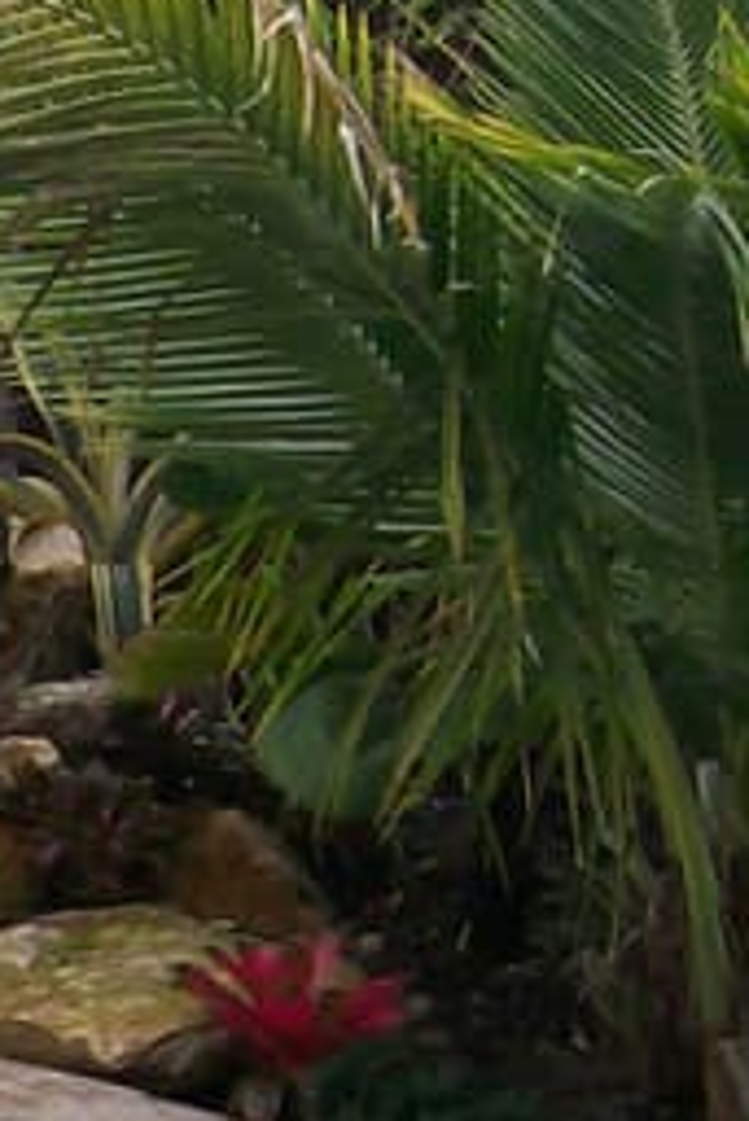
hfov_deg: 6.6
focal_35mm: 195
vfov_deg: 10.4
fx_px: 6077
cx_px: -1128
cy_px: 1248
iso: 80
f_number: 4.8
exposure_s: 1/282
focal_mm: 6
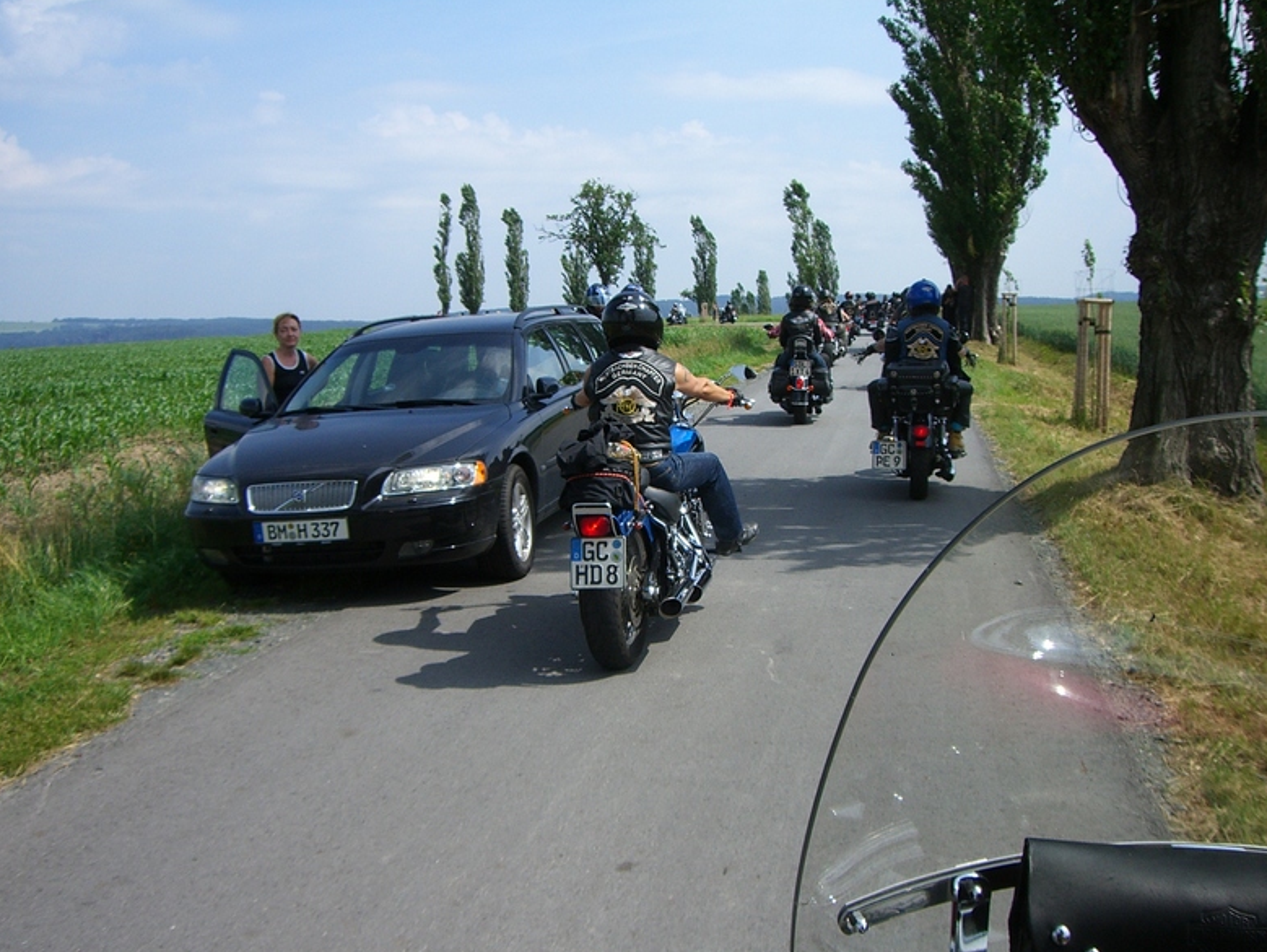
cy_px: 474
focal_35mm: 39
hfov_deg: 47.8
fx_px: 1428
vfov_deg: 36.8
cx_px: 634
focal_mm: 6.2
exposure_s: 1/640
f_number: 4.3
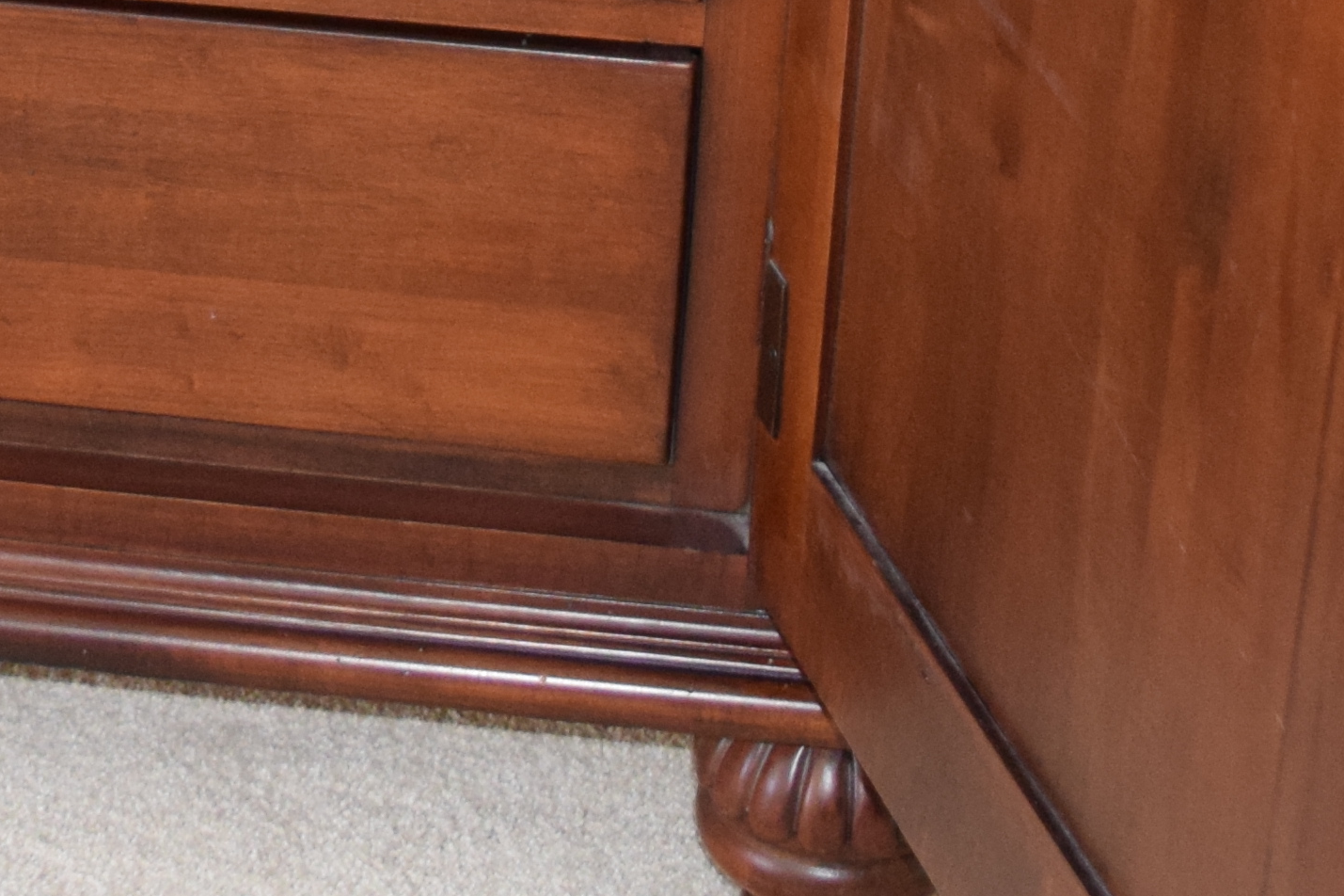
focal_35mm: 126
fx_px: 4703
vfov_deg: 10.1
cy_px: -822
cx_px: -310
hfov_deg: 15.6
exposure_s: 1/30
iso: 1250
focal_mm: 20
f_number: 3.5
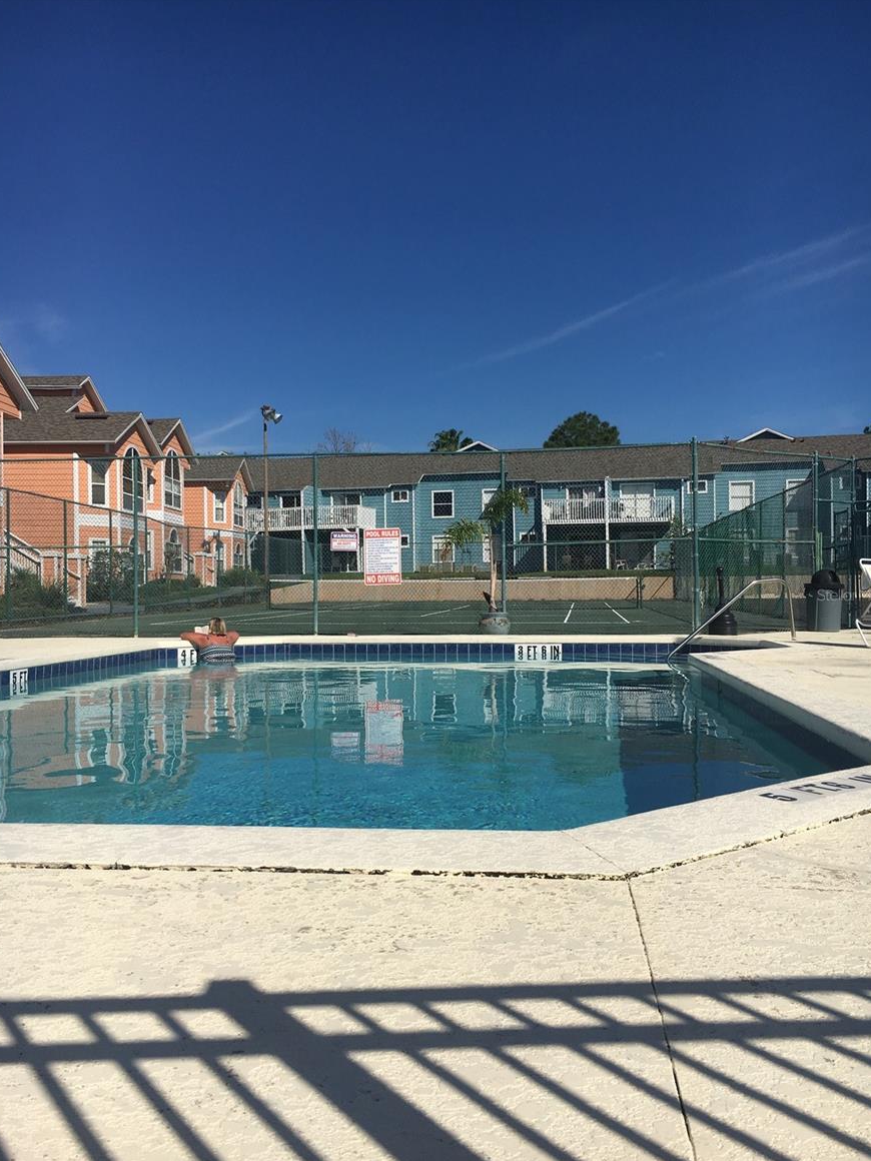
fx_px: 1006
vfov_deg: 60.0
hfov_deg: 46.8
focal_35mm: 30
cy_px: 595
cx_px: 438
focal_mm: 4.15
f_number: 2.2
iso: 25
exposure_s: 1/4808
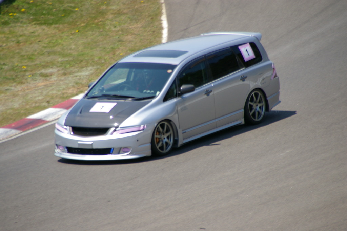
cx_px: 174
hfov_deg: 5.5
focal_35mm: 375
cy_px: 116
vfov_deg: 3.7
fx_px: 3613
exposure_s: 1/500
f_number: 8
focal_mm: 250
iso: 200
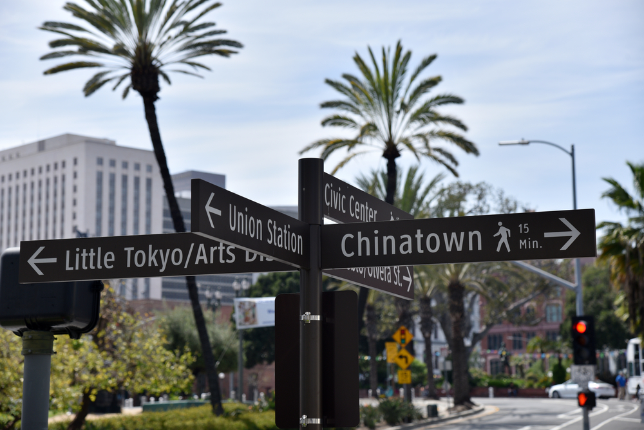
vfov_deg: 16.7
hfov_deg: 24.7
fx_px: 1468
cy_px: 215
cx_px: 322
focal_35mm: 82
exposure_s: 1/640
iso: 100
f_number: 6.3
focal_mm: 82
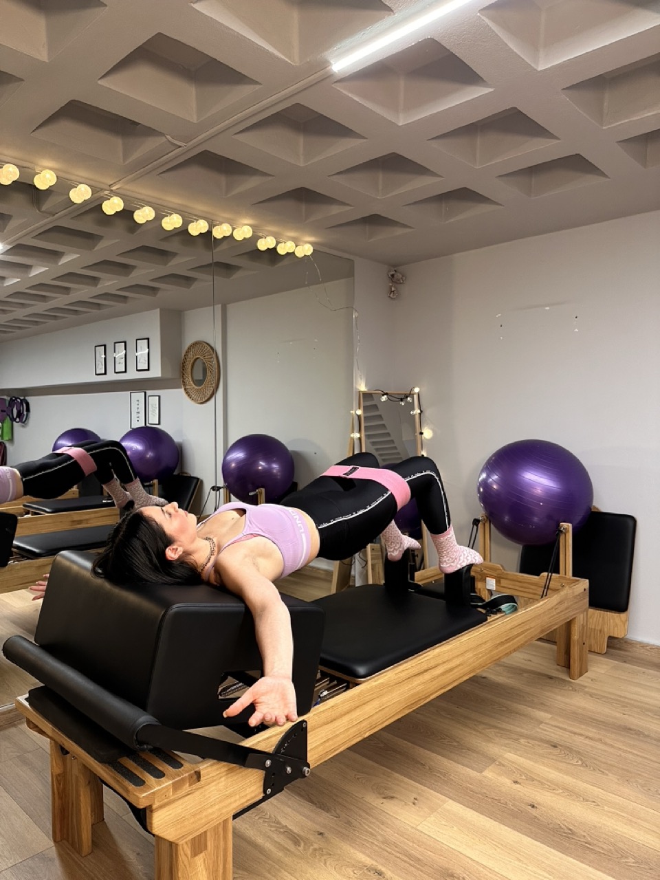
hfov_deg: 56.8
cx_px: 330
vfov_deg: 71.6
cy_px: 440
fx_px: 610
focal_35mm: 24
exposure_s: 1/60
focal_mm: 6.86
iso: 320
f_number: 1.78
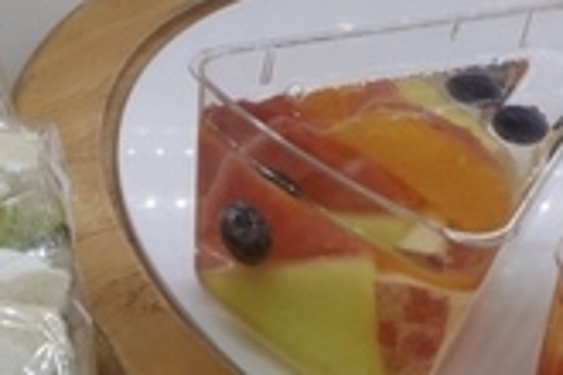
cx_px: -252
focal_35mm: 99
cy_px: 198
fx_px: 1548
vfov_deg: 13.8
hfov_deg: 18.5
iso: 125
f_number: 10
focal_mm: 9.4
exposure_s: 1/50
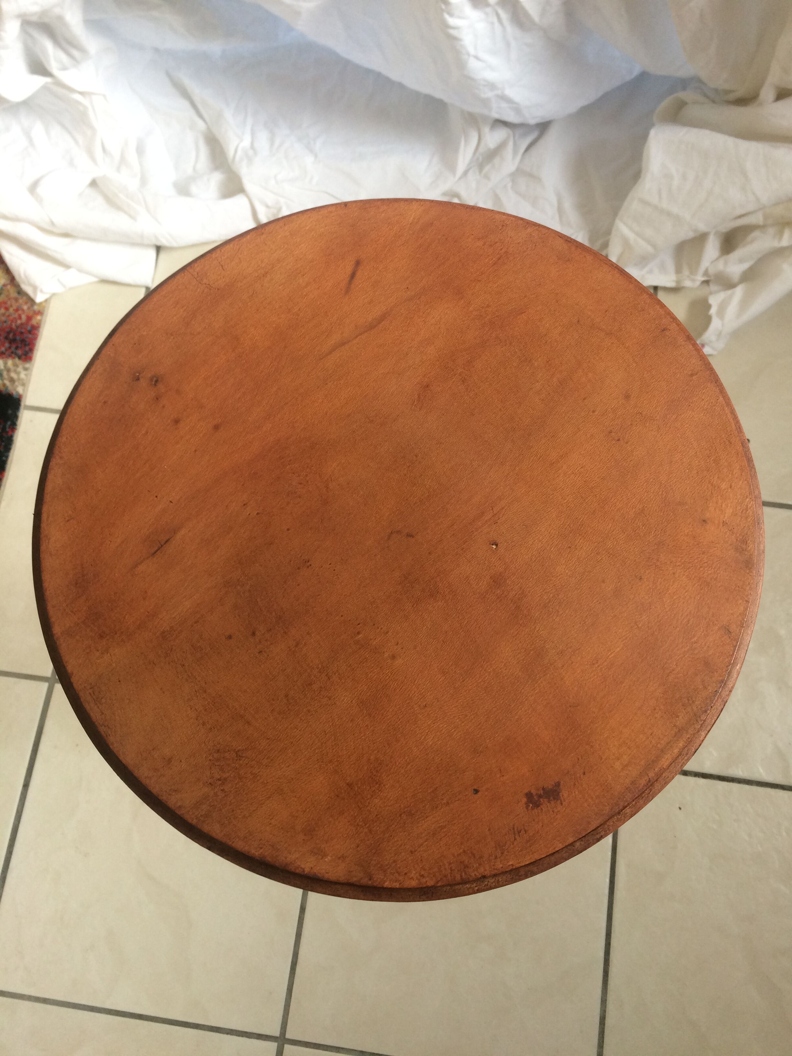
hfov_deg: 48.2
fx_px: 885
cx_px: 396
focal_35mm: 29
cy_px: 528
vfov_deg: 61.7
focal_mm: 4.15
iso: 64
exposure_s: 1/100
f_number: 2.2
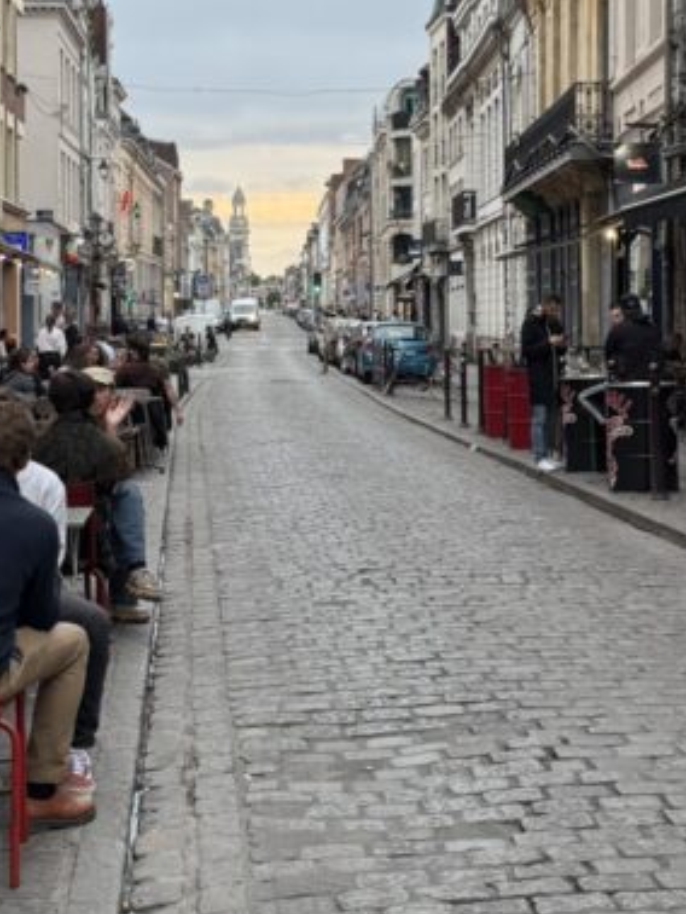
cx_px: 348
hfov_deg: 22.6
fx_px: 1716
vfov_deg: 29.6
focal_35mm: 65
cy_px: 307
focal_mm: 6.76
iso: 80
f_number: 1.78
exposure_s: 1/169
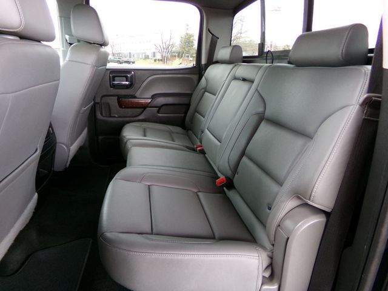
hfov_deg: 71.6
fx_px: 269
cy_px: 146
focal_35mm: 24
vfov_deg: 56.8
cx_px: 194
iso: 395
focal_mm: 4.3
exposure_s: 1/60
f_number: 3.7
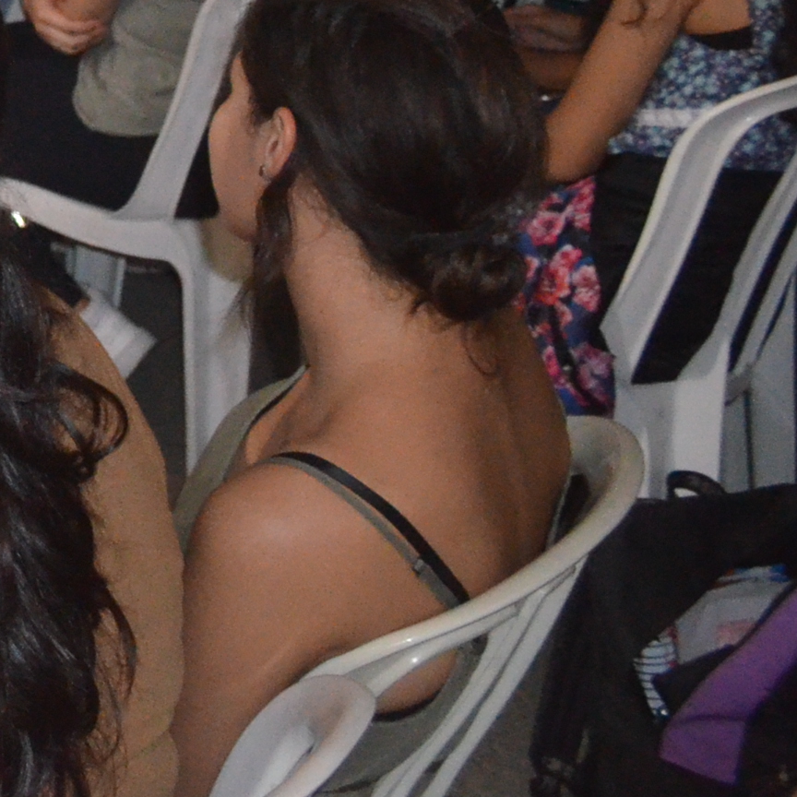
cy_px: -258
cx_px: -841
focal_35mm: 98
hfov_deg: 14.5
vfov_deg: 16.7
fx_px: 2553
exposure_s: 1/60
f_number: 3.5
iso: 3200
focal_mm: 18
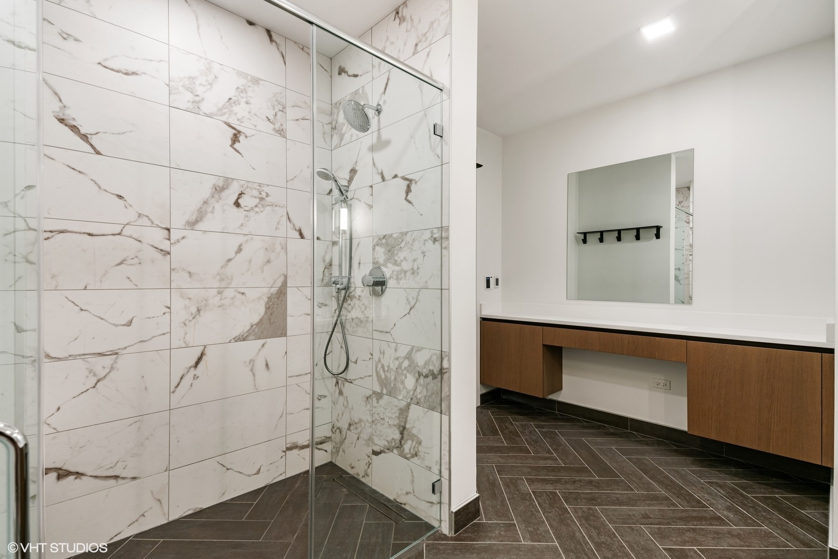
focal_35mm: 17
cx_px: 419
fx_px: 396
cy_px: 280
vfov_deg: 70.5
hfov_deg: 93.3
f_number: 8
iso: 320
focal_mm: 17
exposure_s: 1/6
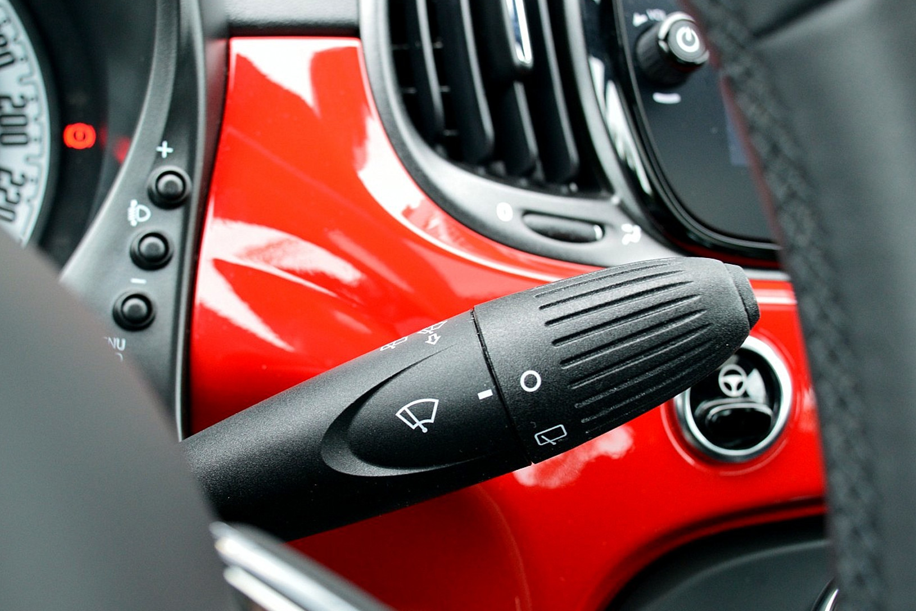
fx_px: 1349
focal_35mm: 53
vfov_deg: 25.5
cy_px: 331
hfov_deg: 37.5
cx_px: 400
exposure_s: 1/60
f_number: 7.1
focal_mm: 30
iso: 800
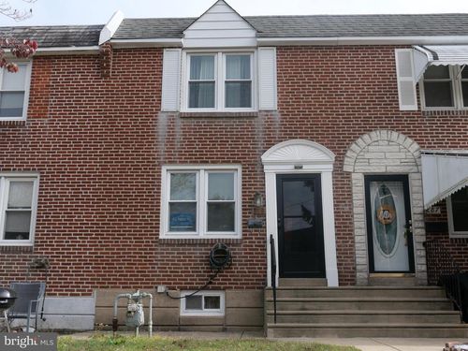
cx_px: 234
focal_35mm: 40
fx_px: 541
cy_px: 176
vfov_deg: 36.0
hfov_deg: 46.8
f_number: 5.6
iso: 200
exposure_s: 1/320
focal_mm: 18.1
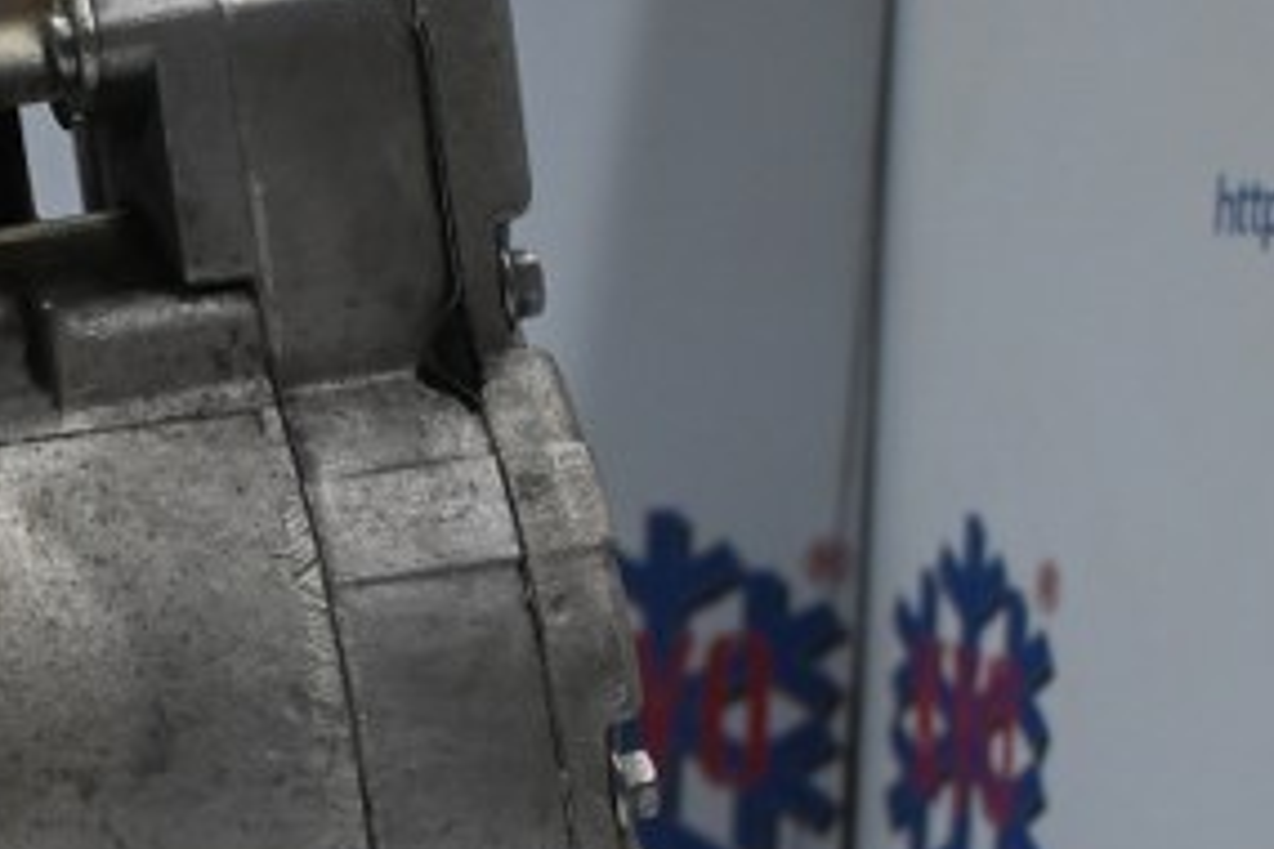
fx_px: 3574
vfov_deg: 13.5
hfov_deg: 18.9
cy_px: 677
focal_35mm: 101
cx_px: -335
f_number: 4.2
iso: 1000
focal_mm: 24
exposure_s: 1/125
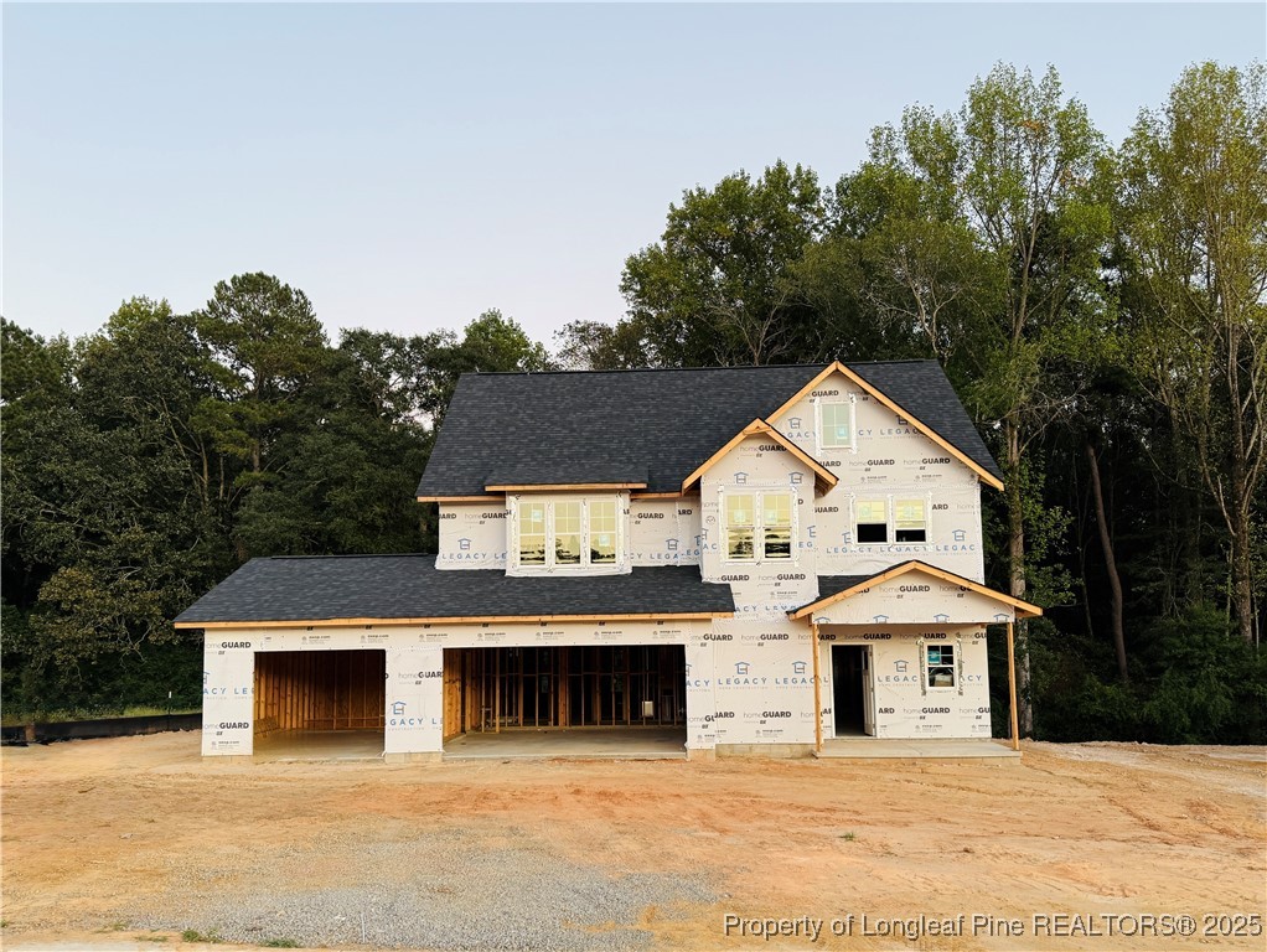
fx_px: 879
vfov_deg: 56.9
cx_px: 634
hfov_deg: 71.6
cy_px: 476
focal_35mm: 24
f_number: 1.78
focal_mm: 6.76
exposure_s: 1/121
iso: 100
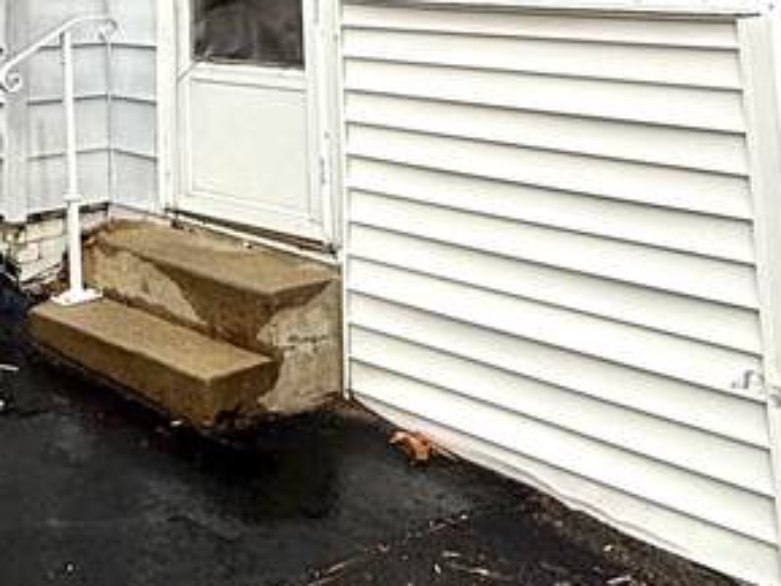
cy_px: -281
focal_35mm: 62
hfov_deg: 30.9
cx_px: 257
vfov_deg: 20.4
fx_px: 1399
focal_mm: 2.22
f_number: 2.2
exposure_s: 1/100
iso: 40
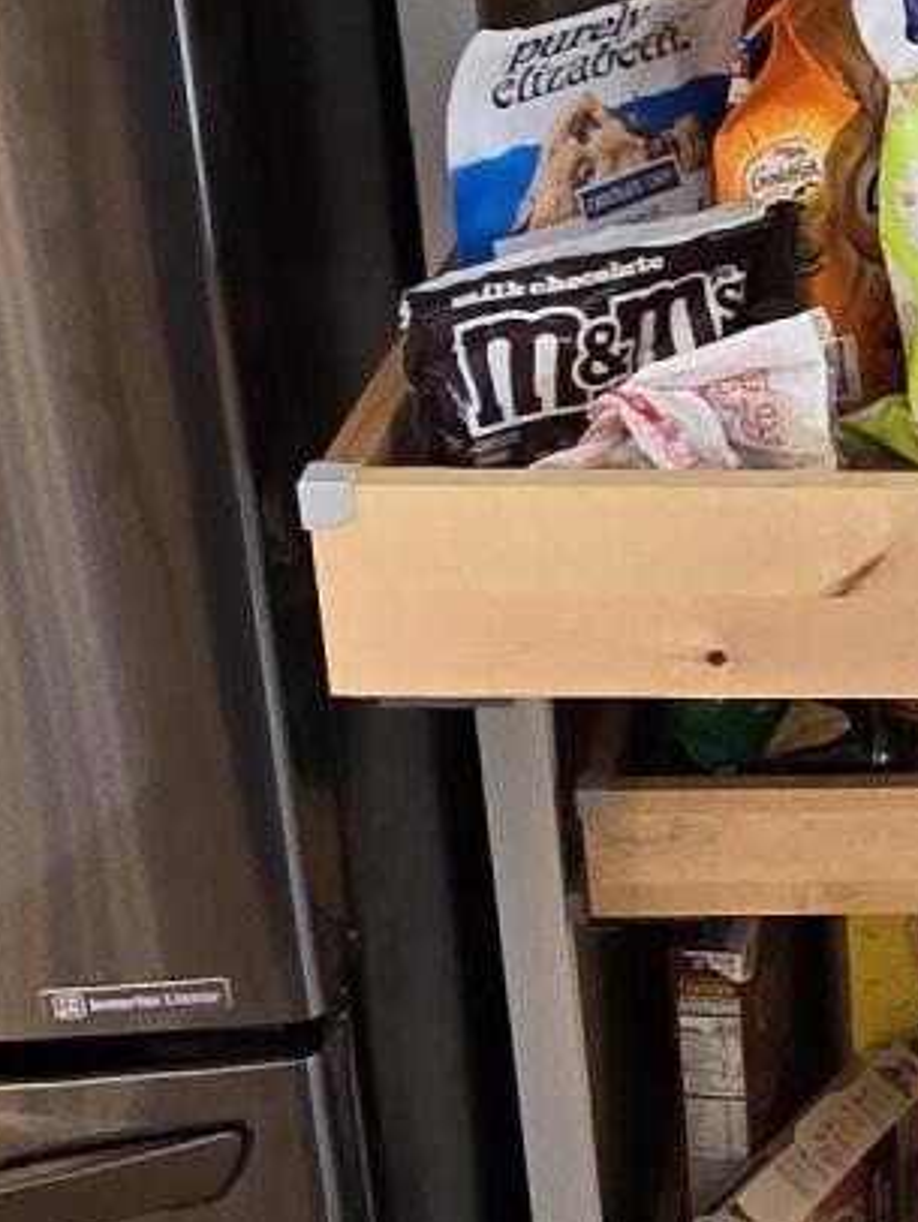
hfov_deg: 21.7
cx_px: 1029
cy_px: 397
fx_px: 2261
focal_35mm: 64
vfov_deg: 30.0
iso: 400
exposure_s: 1/60
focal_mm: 2.2
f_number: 2.2
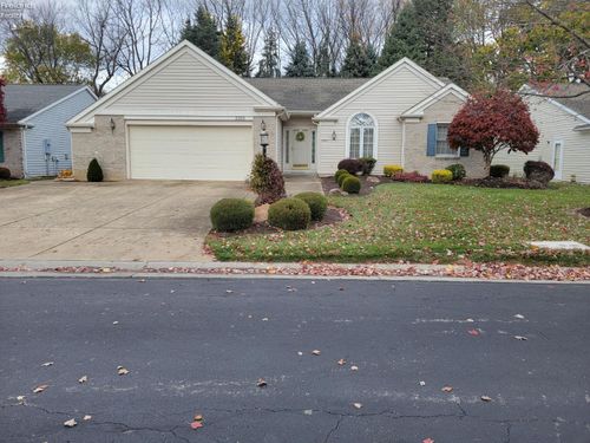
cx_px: 295
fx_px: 443
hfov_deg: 67.3
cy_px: 222
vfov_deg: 53.1
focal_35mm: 26
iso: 40
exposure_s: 1/748
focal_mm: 5.4
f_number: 1.8
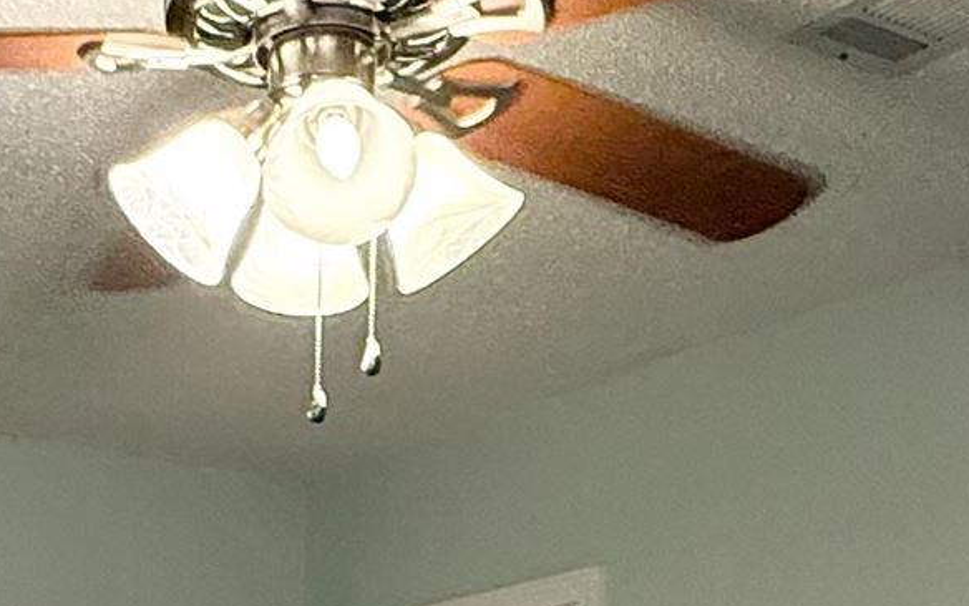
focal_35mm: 78
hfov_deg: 25.9
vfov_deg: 14.8
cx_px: 166
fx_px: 2060
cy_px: 1054
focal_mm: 2.22
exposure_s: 1/120
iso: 320
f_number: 2.2
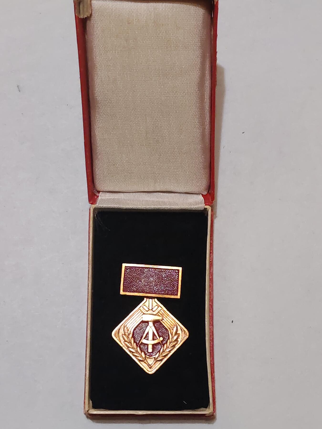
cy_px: 214
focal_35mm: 68
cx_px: 161
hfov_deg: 21.6
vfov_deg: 28.6
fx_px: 843
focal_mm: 5.52
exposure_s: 1/50
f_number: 1.95
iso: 1000
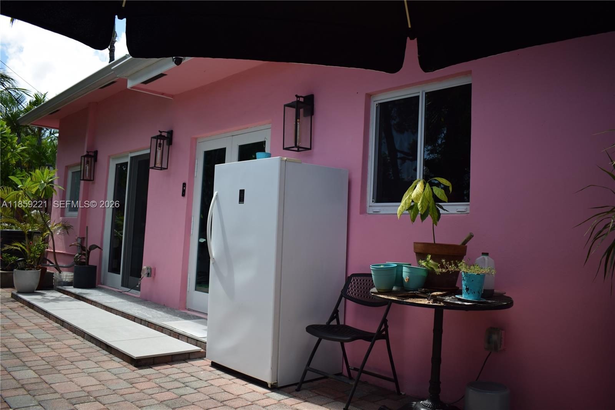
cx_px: 308
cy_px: 205
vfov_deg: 43.6
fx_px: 512
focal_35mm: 30
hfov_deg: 61.9
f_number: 3.5
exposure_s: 1/500
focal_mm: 20
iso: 100
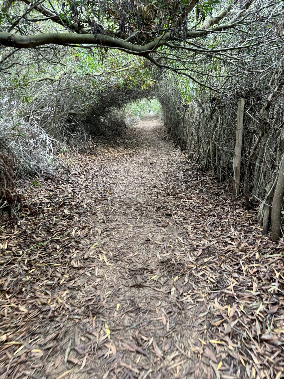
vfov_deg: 67.3
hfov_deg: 53.1
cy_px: 190
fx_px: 284
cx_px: 142
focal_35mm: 26
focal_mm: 5.96
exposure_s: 1/60
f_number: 1.6
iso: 200
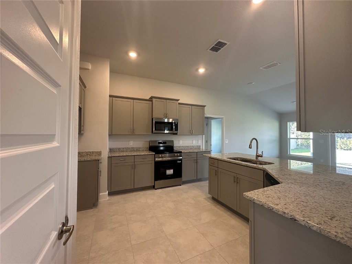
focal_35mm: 14
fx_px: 142
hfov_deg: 102.1
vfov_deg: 85.7
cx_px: 176
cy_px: 132
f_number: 2.2
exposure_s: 1/120
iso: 320
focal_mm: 2.22
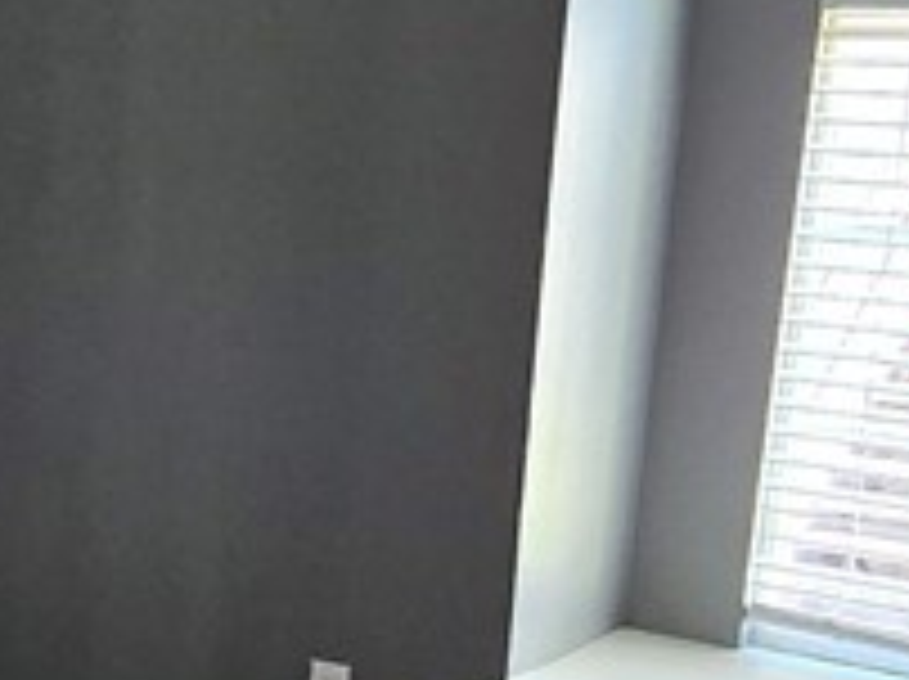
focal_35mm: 66
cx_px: -176
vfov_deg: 22.1
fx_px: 1731
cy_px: 455
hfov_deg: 26.3
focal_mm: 2.2
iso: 250
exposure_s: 1/60.2
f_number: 2.2
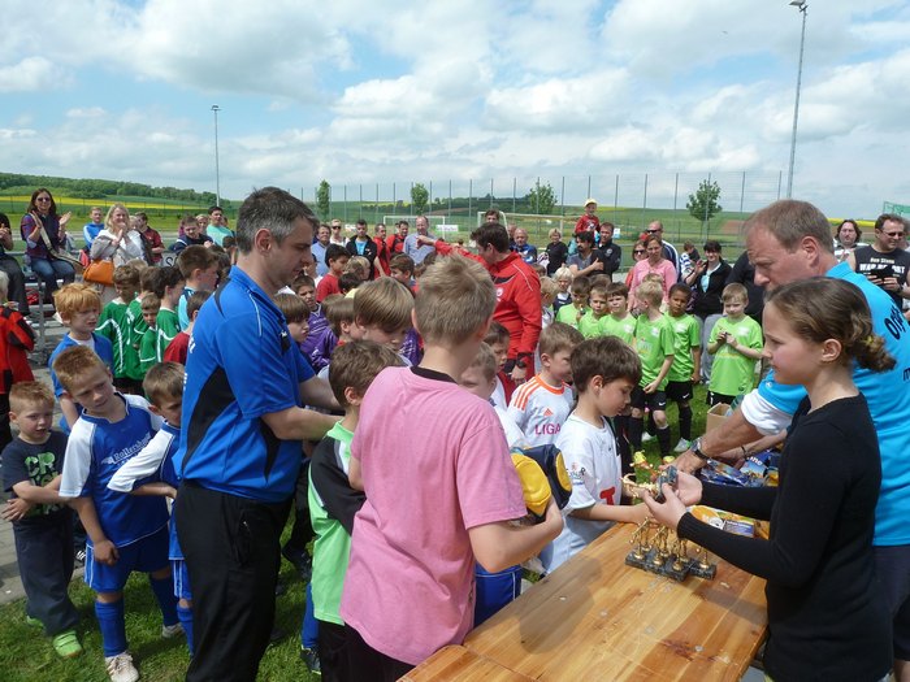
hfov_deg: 69.4
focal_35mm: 25
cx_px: 455
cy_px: 341
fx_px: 657
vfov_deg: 54.9
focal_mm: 4.1
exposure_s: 1/400
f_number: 4.5
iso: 80
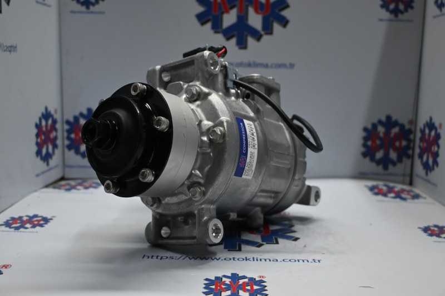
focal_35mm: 38
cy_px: 148
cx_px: 222
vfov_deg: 35.5
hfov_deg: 51.3
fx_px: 463
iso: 720
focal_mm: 25
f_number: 4.2
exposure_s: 1/125
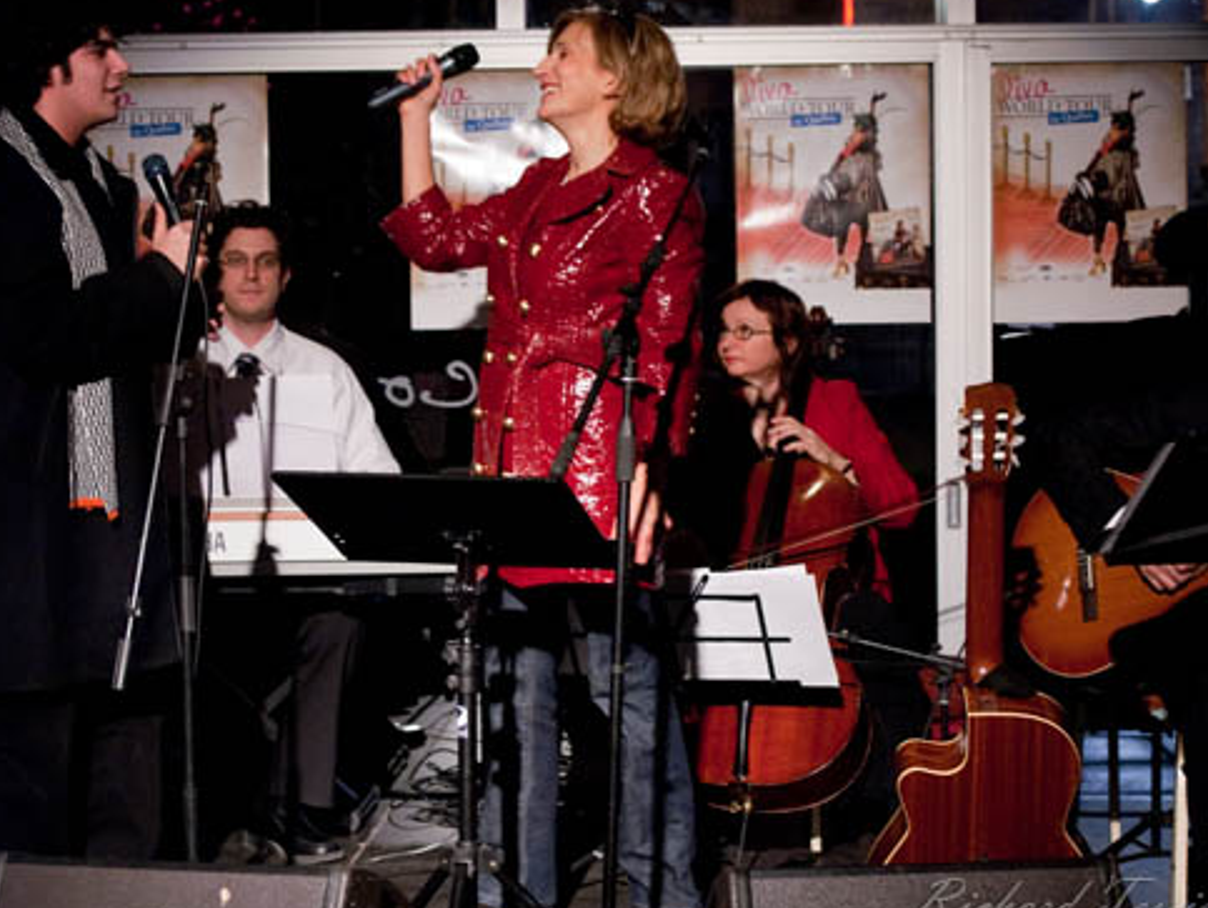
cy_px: 441
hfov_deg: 30.9
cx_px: 638
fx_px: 2186
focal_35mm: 63
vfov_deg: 23.5
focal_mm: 35
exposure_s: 1/90
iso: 800
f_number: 2.8
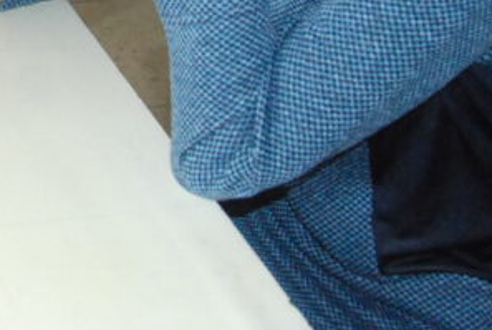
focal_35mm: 124
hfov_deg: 15.7
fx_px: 1697
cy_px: -175
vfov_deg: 10.7
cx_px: -139
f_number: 5.6
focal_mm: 24
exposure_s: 1/60
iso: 1600
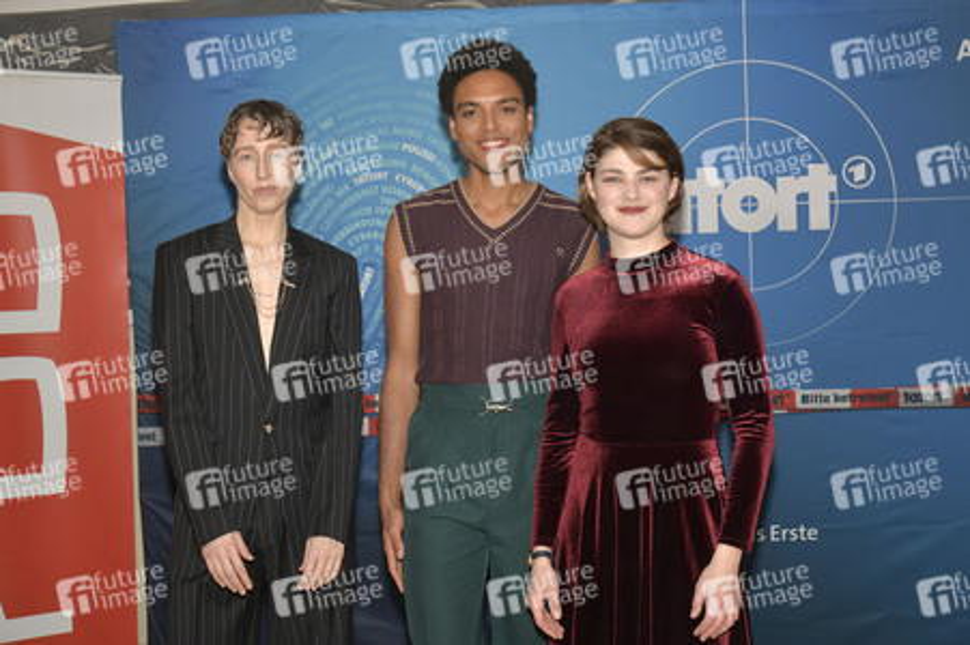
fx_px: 1292
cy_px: 322
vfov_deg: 28.0
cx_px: 485
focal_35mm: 48
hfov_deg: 41.1
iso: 640
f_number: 5.6
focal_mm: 48
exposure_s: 1/200
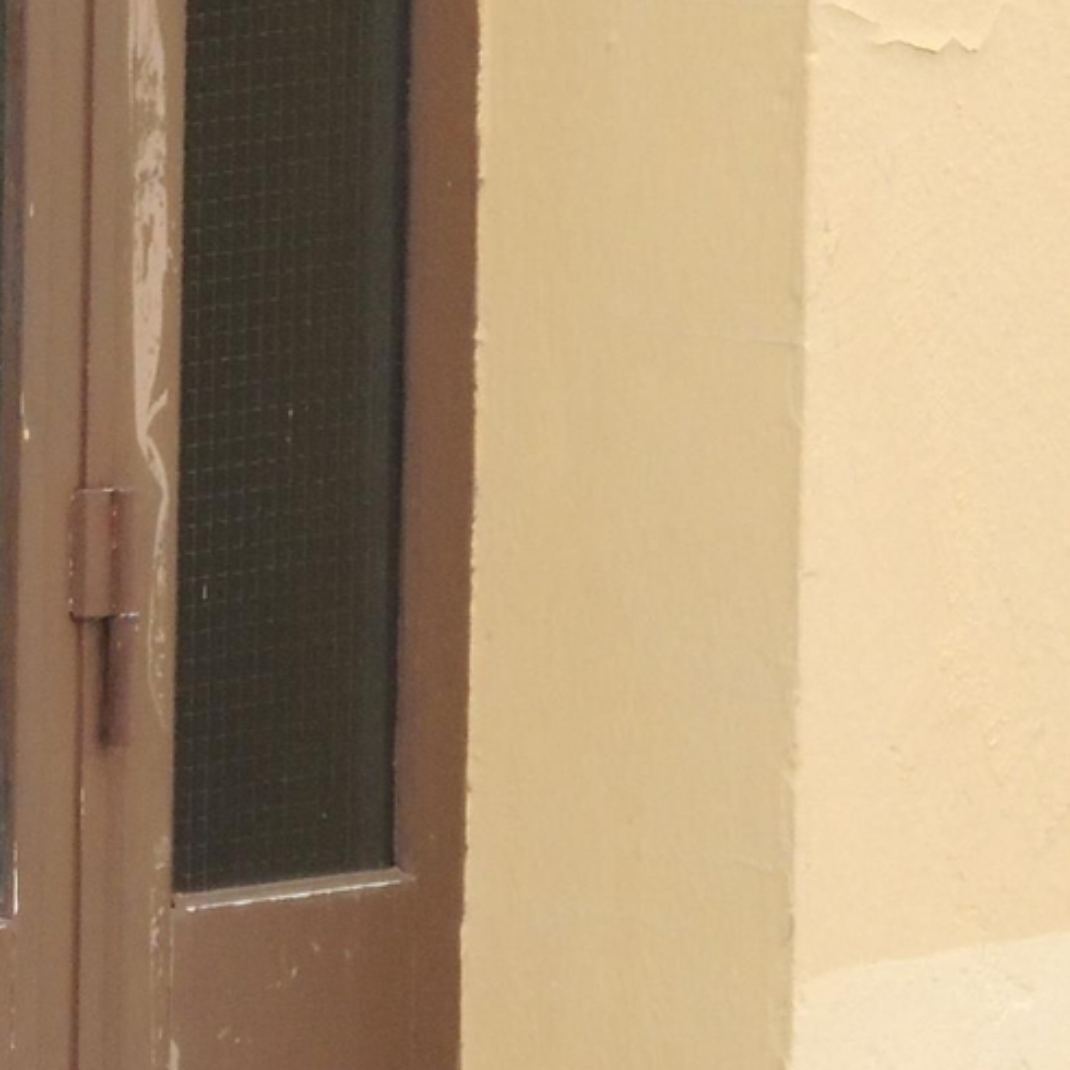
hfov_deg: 1.6
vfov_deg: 1.6
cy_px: 4
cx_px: -114
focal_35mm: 1083
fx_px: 37874
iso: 400
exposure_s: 1/400
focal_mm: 53.5
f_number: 4.8
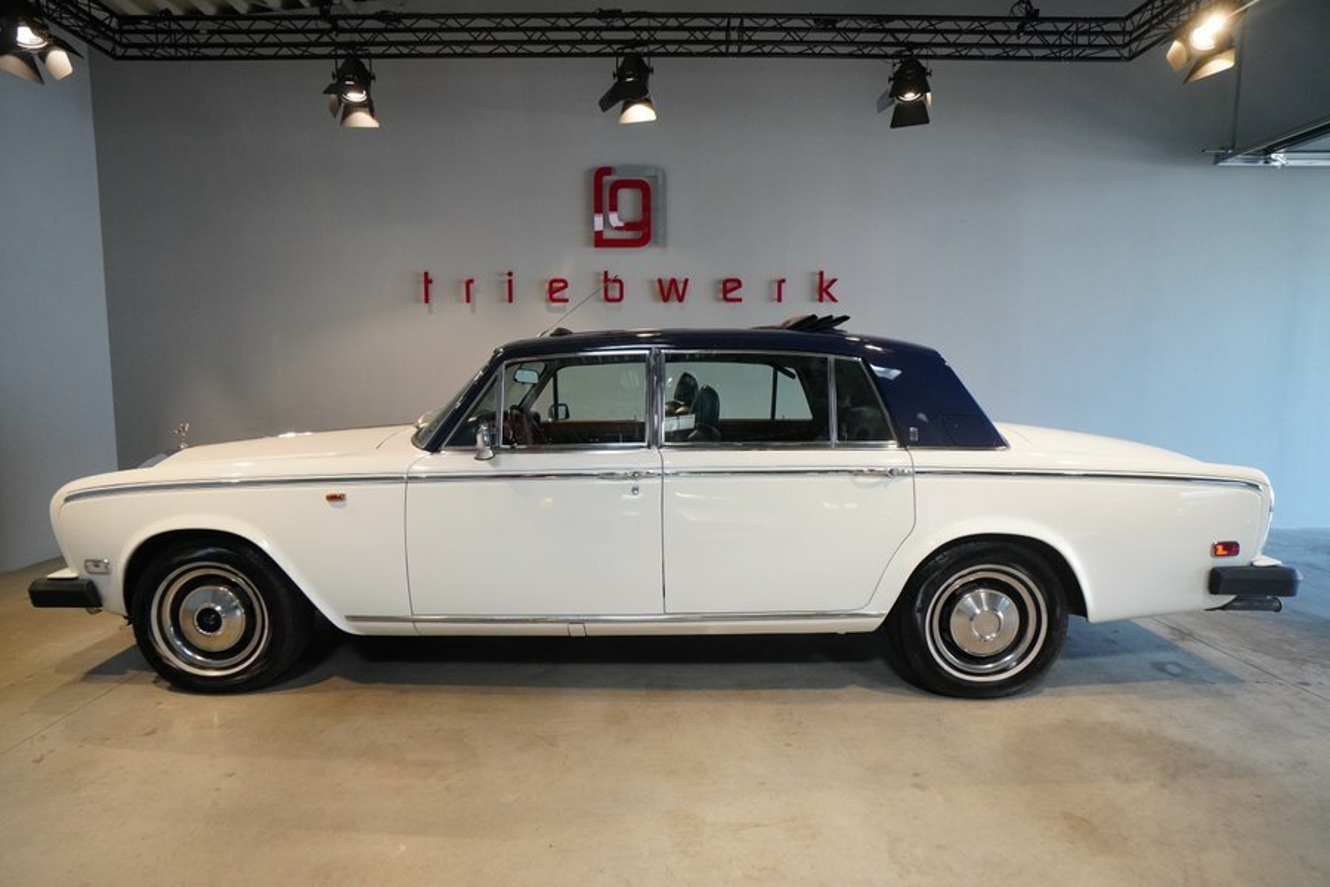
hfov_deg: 95.0
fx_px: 610
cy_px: 444
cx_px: 665
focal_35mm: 16
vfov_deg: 72.1
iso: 2000
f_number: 6.3
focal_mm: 11
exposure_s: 1/80
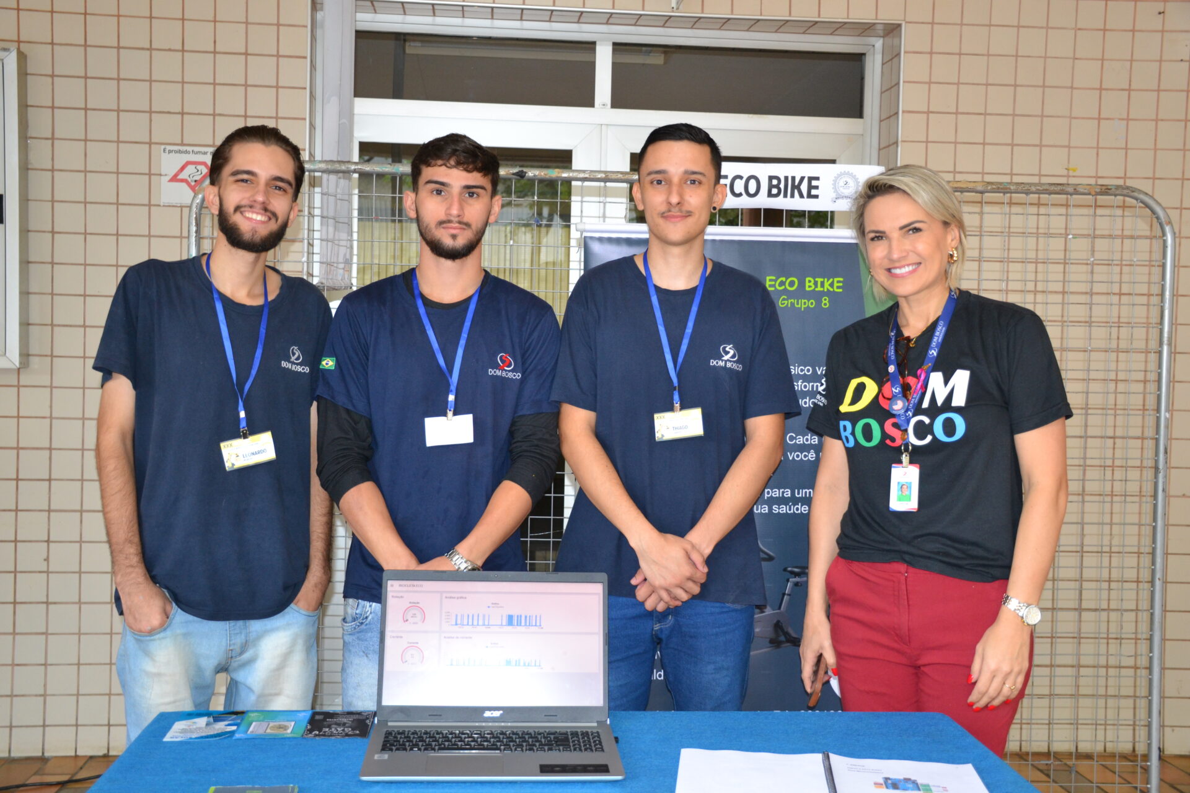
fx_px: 1289
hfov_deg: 49.6
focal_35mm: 39
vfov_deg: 34.2
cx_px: 595
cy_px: 396
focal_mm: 26
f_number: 3.8
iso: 720
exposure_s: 1/60
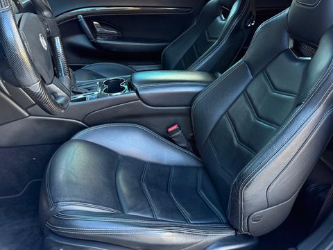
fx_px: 308
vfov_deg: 43.9
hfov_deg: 56.3
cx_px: 202
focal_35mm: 32
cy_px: 100
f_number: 1.78
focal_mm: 6.76
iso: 200
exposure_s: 1/67
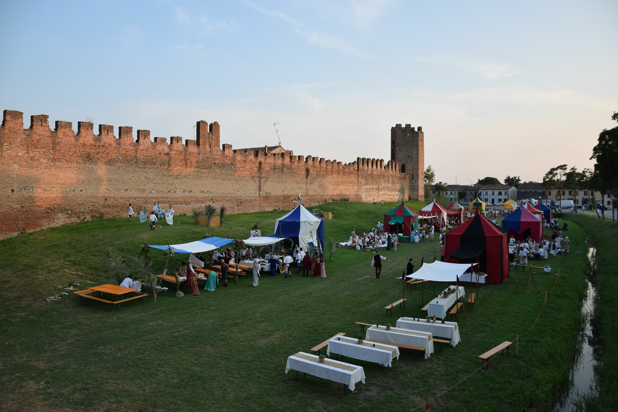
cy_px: 206
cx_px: 309
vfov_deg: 25.8
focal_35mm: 52
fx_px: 901
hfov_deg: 37.9
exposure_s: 1/1000
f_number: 4.5
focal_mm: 35
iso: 500
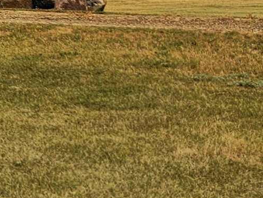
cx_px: -456
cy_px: -73
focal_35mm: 141
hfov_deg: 10.8
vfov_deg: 10.3
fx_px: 1072
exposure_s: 1/1272
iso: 10
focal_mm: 6.3
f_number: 1.7
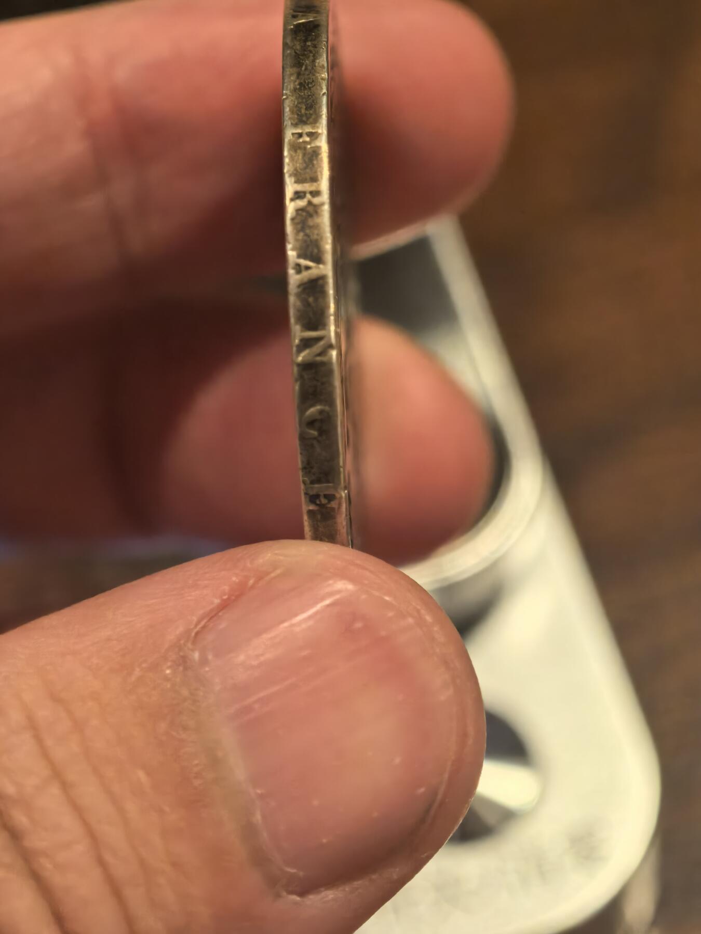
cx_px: 350
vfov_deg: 20.7
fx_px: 2565
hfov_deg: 15.6
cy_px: 467
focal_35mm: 95
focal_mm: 14.6
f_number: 3
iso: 800
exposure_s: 1/60
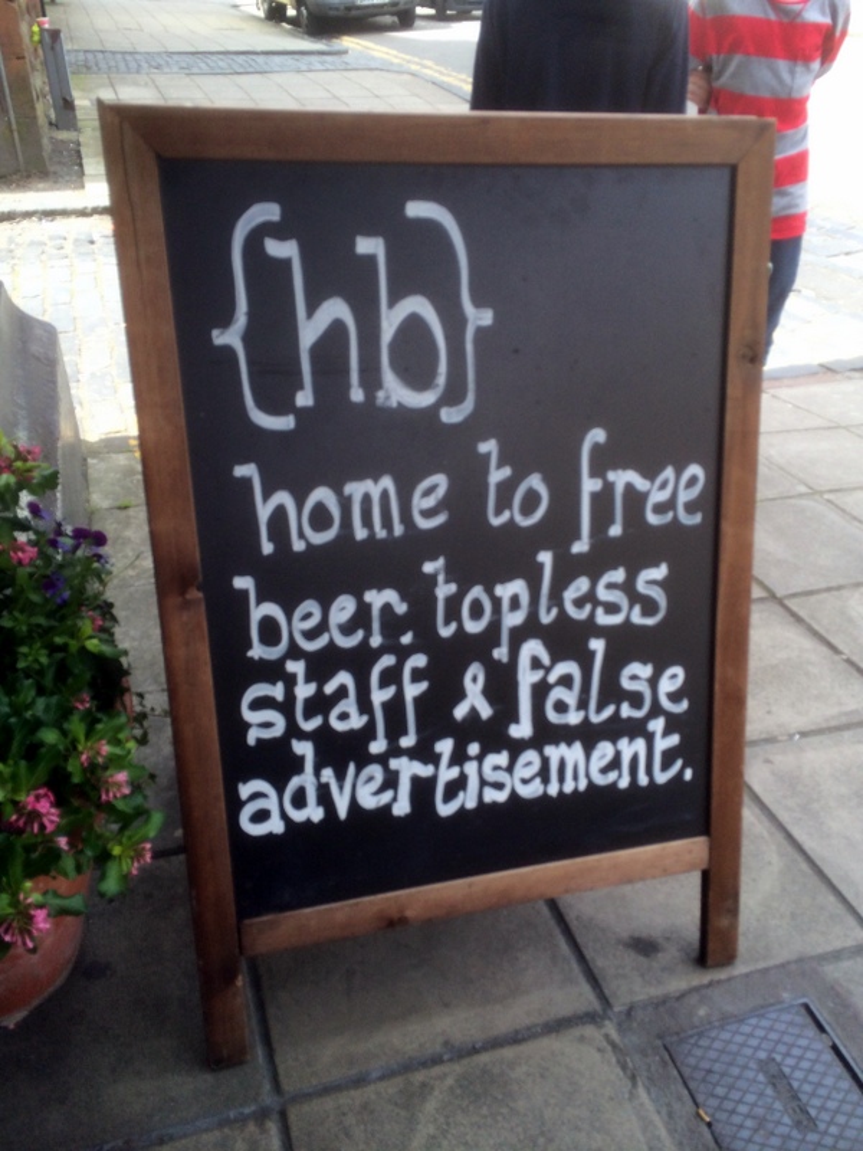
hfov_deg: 46.8
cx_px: 432
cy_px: 576
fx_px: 997
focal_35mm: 30
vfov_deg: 60.0
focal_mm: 4.12
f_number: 2.2
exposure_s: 1/291
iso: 32
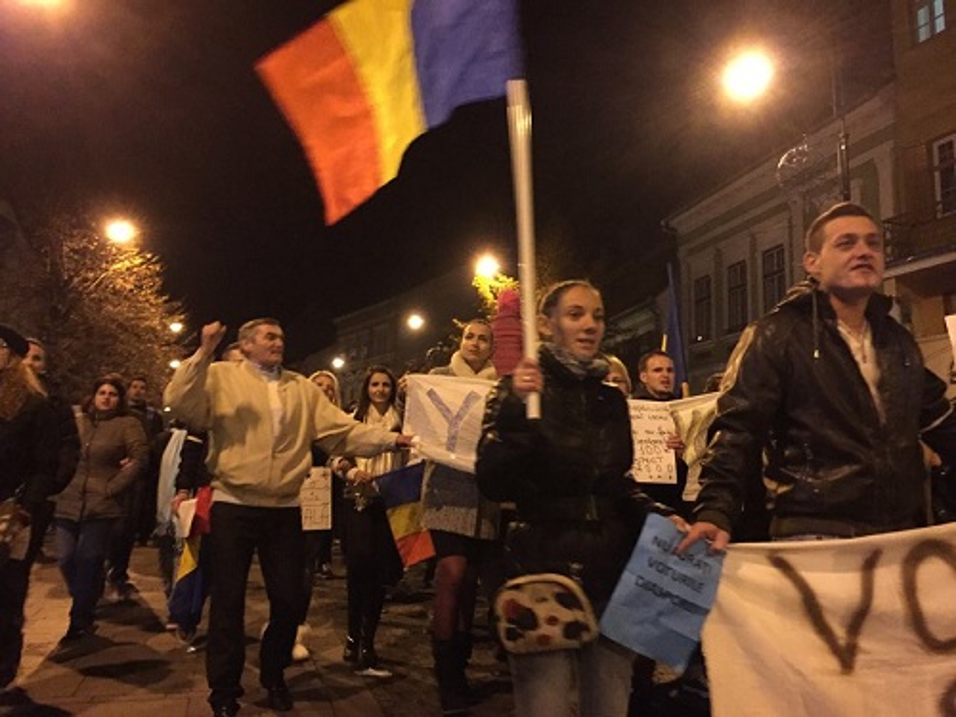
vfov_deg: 48.2
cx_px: 478
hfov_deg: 61.7
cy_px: 358
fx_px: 801
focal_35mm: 29
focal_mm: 4.15
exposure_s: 1/15
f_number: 2.2
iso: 400
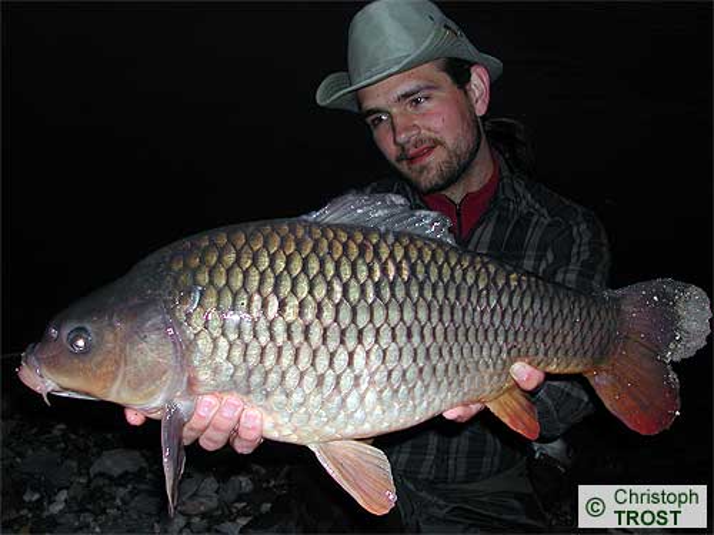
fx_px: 784
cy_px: 268
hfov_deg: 49.0
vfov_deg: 37.7
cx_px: 357
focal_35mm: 38
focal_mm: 8
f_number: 7.6
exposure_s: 1/60
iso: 100
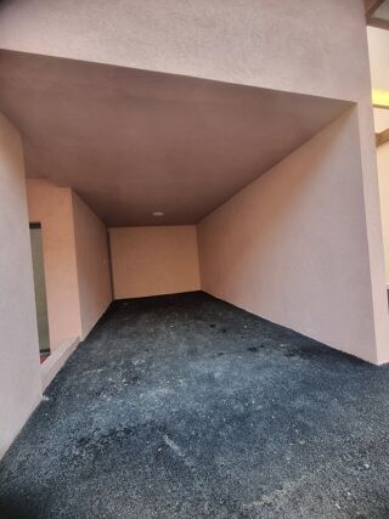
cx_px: 194
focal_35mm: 13
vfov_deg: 106.2
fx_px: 195
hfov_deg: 89.9
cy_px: 260
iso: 80
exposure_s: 1/100
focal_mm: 2.2
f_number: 2.2
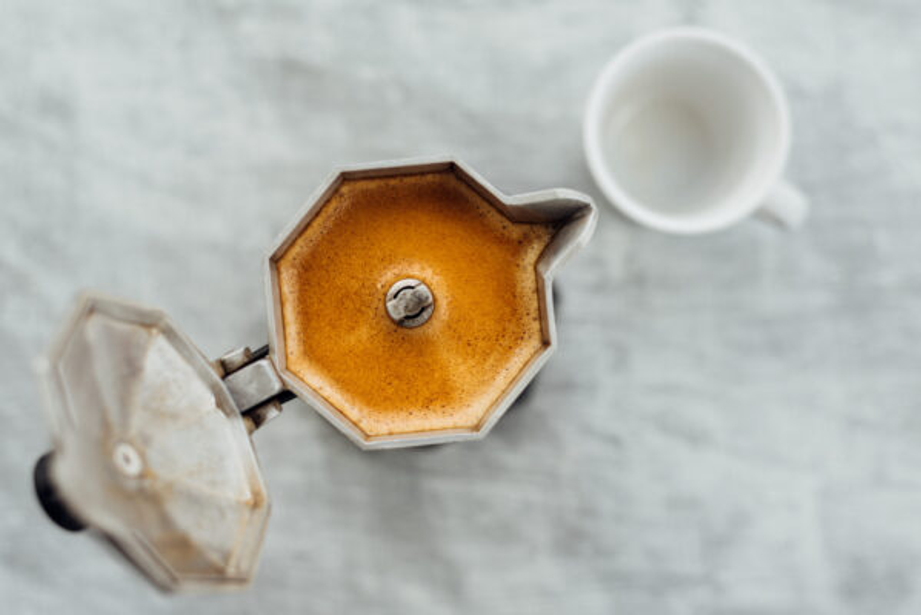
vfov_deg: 27.0
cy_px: 308
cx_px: 460
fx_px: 1280
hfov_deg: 39.6
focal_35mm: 50
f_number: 3.2
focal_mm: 50
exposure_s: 1/60
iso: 50
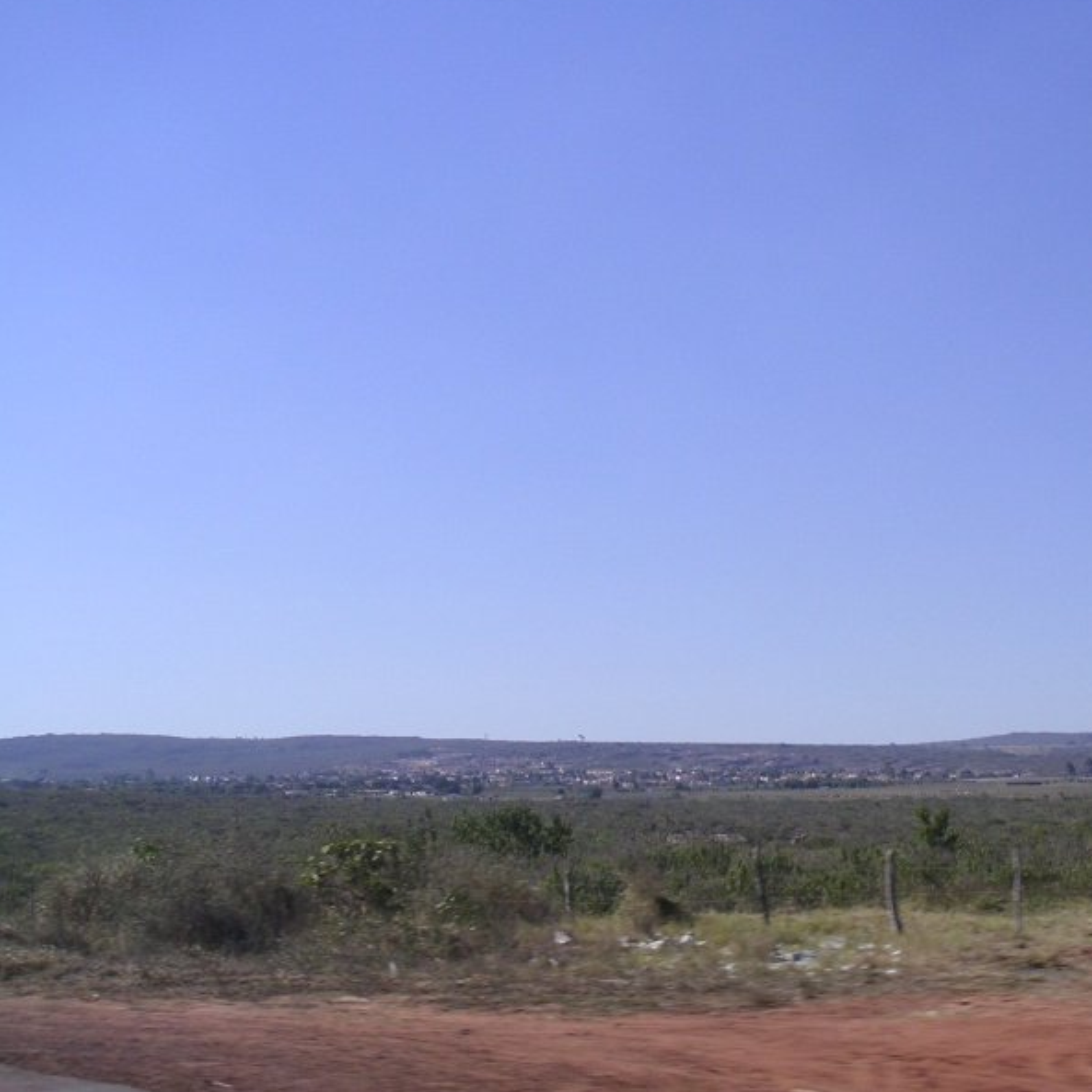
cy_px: 564
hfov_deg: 32.9
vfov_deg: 33.4
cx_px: 797
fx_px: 1820
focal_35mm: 51
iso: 50
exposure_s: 1/180
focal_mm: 6
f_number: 6.7
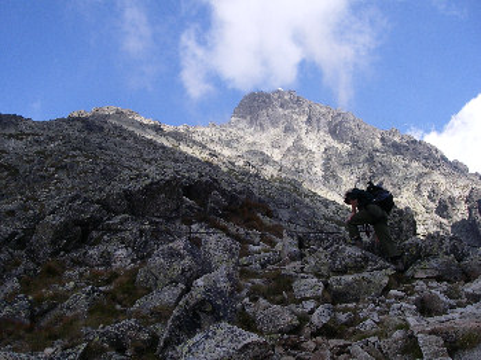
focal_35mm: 38
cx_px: 240
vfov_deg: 37.7
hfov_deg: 49.0
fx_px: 528
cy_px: 180
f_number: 6.6
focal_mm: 6.3
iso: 80
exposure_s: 1/160
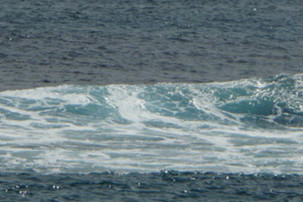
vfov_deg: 1.4
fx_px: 8006
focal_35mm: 951
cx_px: 202
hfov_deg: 2.2
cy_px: -19
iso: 100
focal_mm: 200
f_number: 8
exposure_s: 1/400
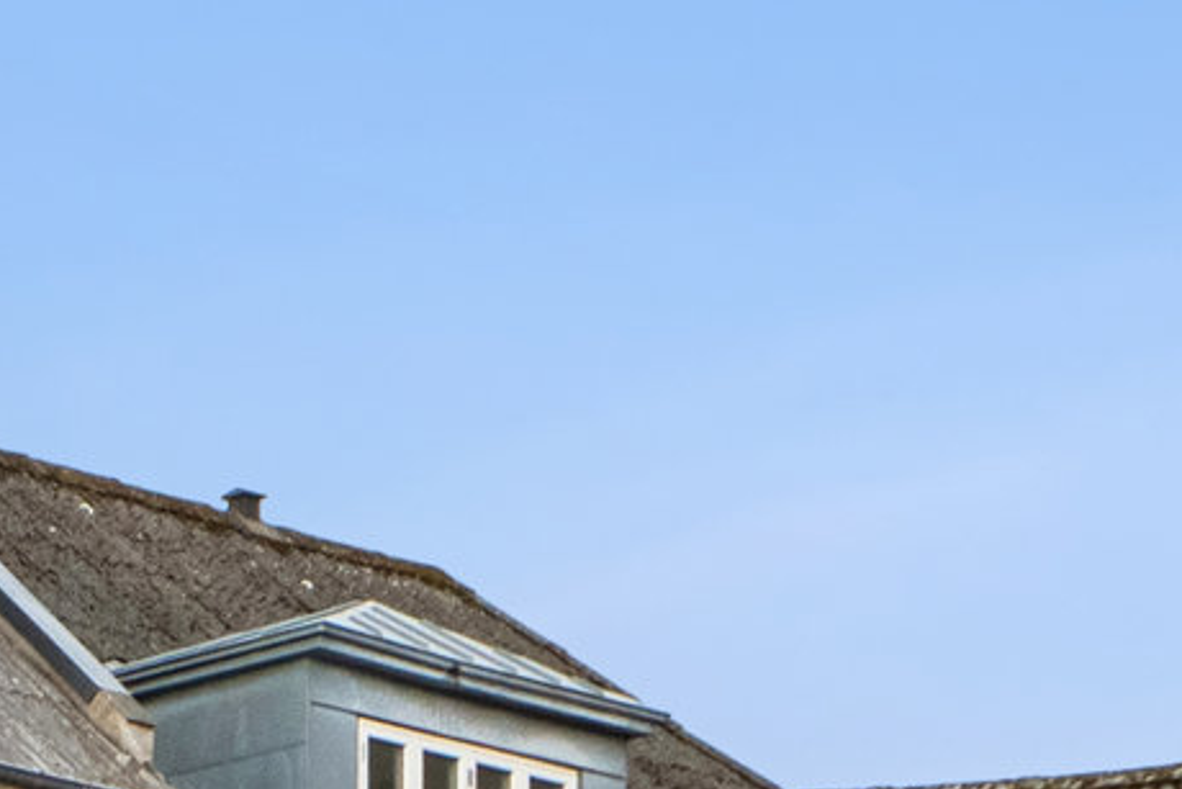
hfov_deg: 9.3
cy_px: 676
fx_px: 6634
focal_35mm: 202
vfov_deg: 6.8
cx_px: -1457
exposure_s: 1/125
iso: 800
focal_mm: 31
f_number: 9
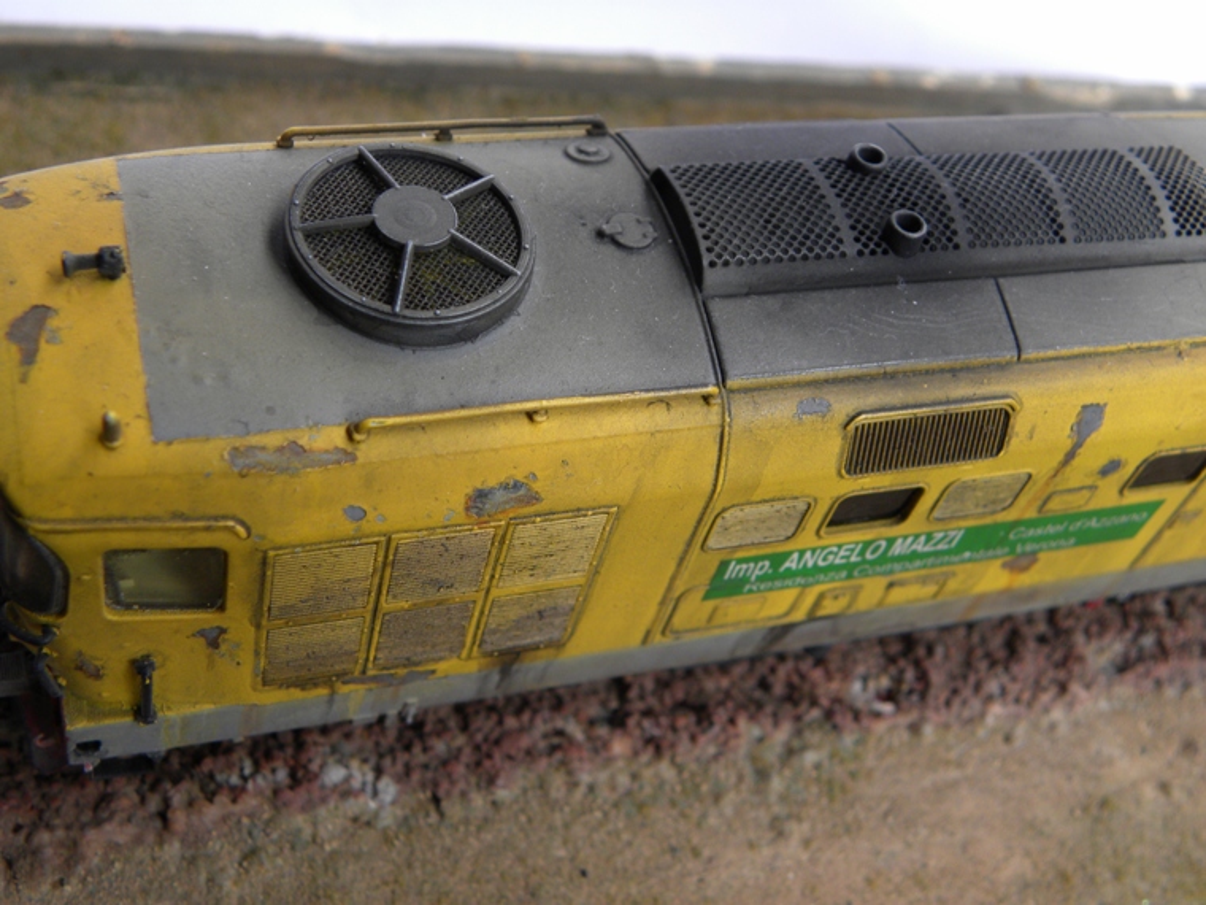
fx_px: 1603
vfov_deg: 31.5
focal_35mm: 46
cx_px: 603
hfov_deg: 41.2
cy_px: 452
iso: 94
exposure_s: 1/71.2
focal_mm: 8.2
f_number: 3.2
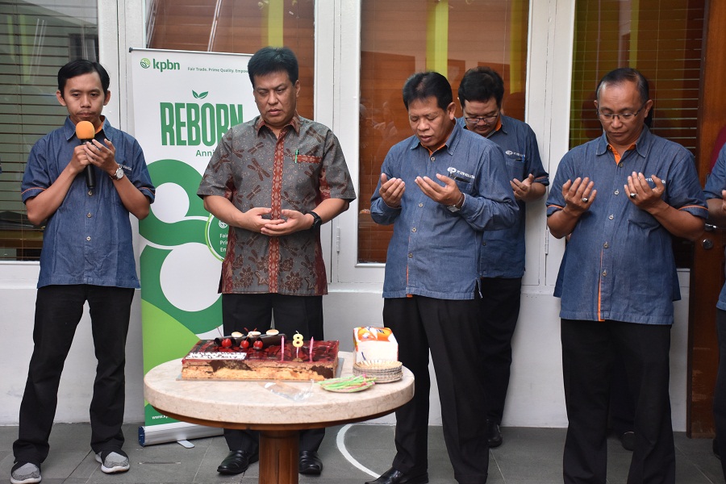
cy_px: 242
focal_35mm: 57
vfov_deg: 23.8
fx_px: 1149
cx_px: 363
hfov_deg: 35.1
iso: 900
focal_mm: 38
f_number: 4.2
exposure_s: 1/60
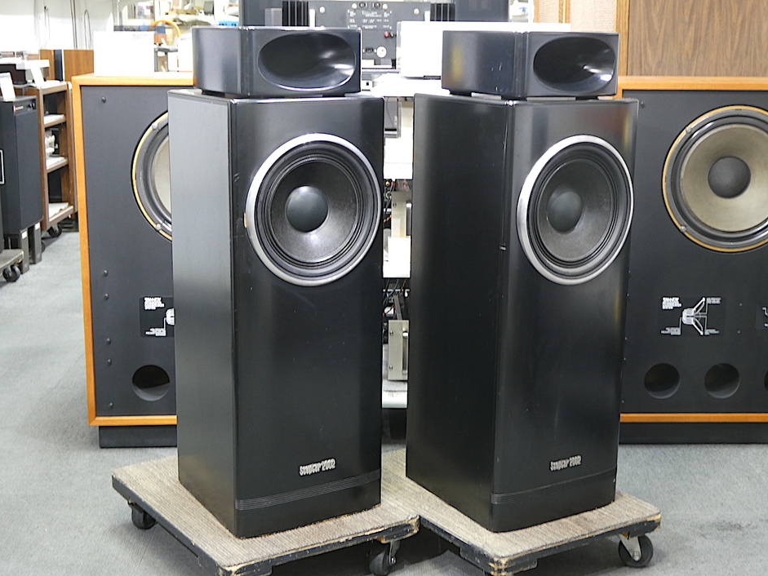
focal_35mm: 51
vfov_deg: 28.6
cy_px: 286
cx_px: 377
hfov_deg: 37.5
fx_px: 1132
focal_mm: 9
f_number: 4.1
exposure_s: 1/1.6
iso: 200
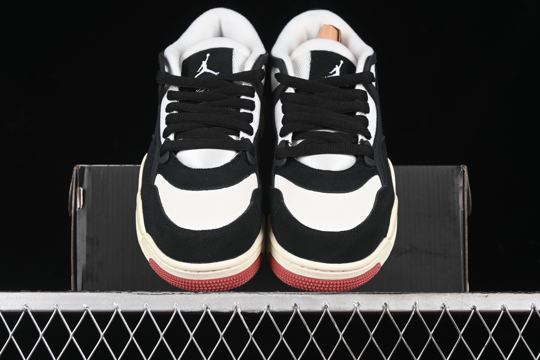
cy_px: 180
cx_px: 270
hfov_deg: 27.0
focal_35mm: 75
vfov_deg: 18.2
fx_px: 1125
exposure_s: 1/60
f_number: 6.3
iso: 160
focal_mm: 50
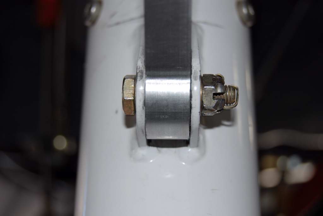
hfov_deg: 24.6
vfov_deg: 16.6
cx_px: 162
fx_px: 741
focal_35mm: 82
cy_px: 108
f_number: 5.6
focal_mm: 55
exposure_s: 1/60
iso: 200
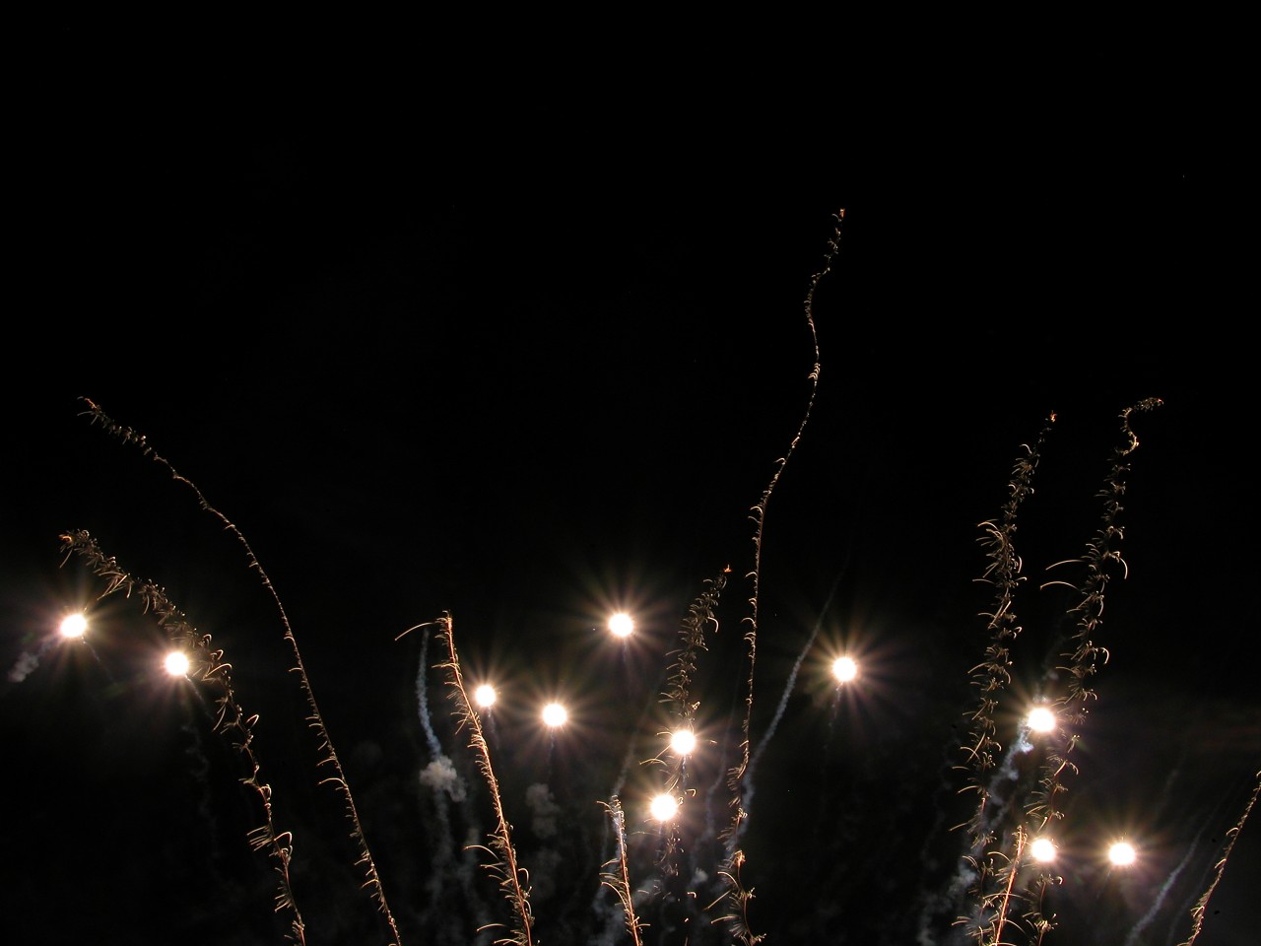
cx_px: 630
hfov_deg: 52.6
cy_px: 473
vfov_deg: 40.7
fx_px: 1275
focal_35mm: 35
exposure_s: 4
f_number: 8
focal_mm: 8.9
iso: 100
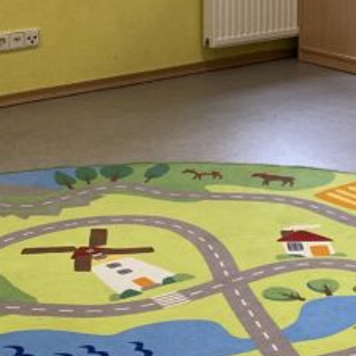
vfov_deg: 16.0
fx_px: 1222
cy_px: -48
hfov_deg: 16.3
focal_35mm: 105
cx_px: 348
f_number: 1.8
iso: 100
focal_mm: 4.25
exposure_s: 1/100
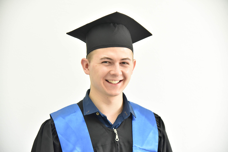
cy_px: 76
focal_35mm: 70
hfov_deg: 28.8
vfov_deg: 19.5
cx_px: 114
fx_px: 443
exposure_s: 1/200
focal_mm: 70
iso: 4000
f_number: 4
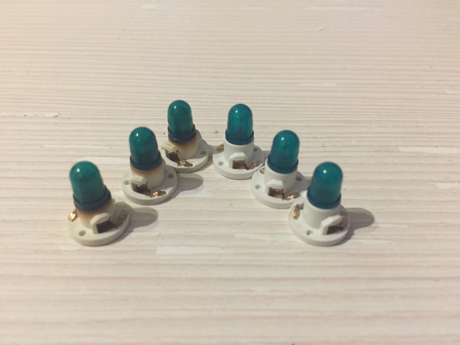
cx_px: 230
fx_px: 385
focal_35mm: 29
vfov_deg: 48.2
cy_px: 172
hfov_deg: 61.7
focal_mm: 4.15
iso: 320
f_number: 2.2
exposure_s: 1/17
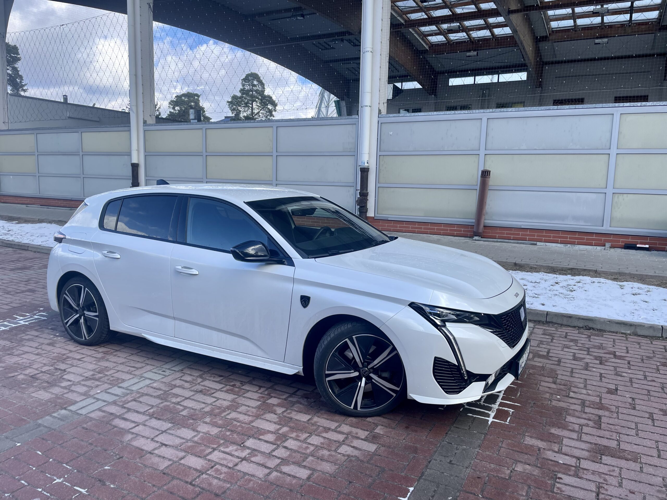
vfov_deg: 53.1
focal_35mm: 26
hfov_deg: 67.3
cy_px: 250
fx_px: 501
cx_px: 334
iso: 32
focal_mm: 4.2
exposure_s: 1/824
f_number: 1.6
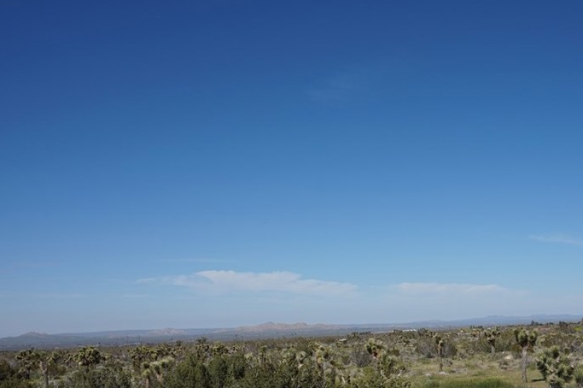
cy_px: 270
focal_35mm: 43
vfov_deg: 31.0
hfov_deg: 45.4
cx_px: 353
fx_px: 692
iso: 100
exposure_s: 1/320
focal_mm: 19
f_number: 11
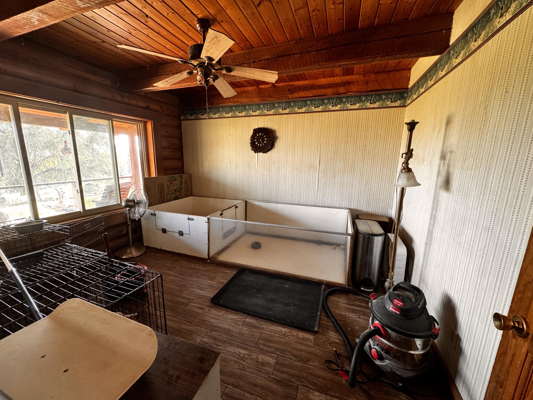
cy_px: 200
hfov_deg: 102.1
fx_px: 216
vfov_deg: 85.7
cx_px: 266
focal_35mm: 14
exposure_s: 1/60
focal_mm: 2.22
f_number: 2.2
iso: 400
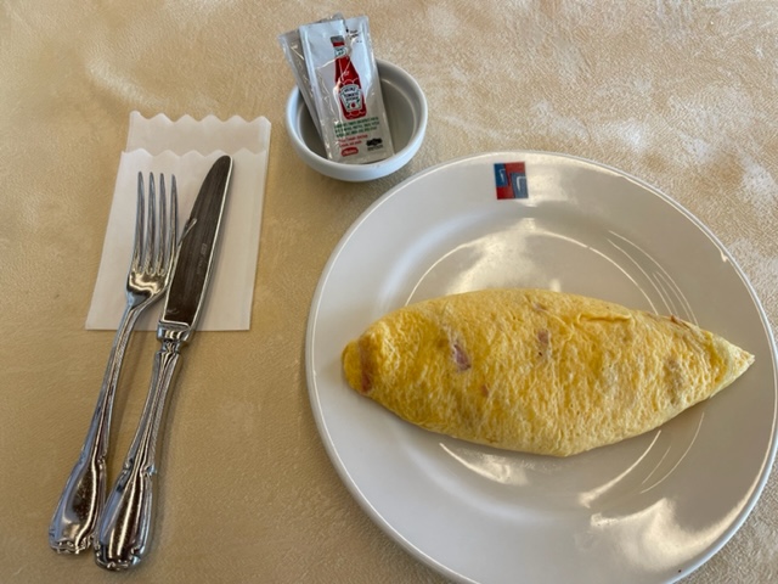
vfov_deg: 53.1
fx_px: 584
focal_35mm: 26
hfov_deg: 67.3
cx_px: 389
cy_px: 292
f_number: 1.6
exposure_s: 1/121
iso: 32
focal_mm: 4.2
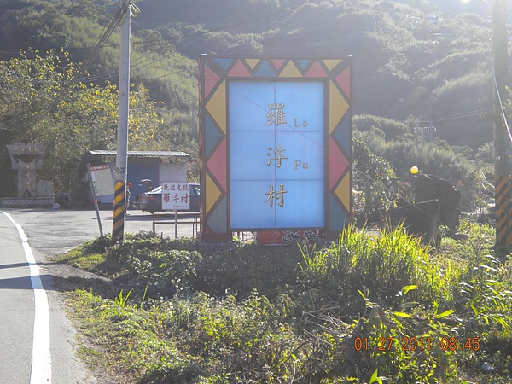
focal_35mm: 68
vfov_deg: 21.6
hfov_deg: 28.6
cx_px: 256
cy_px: 192
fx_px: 1006
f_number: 4.6
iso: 80
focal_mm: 12.3
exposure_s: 1/246
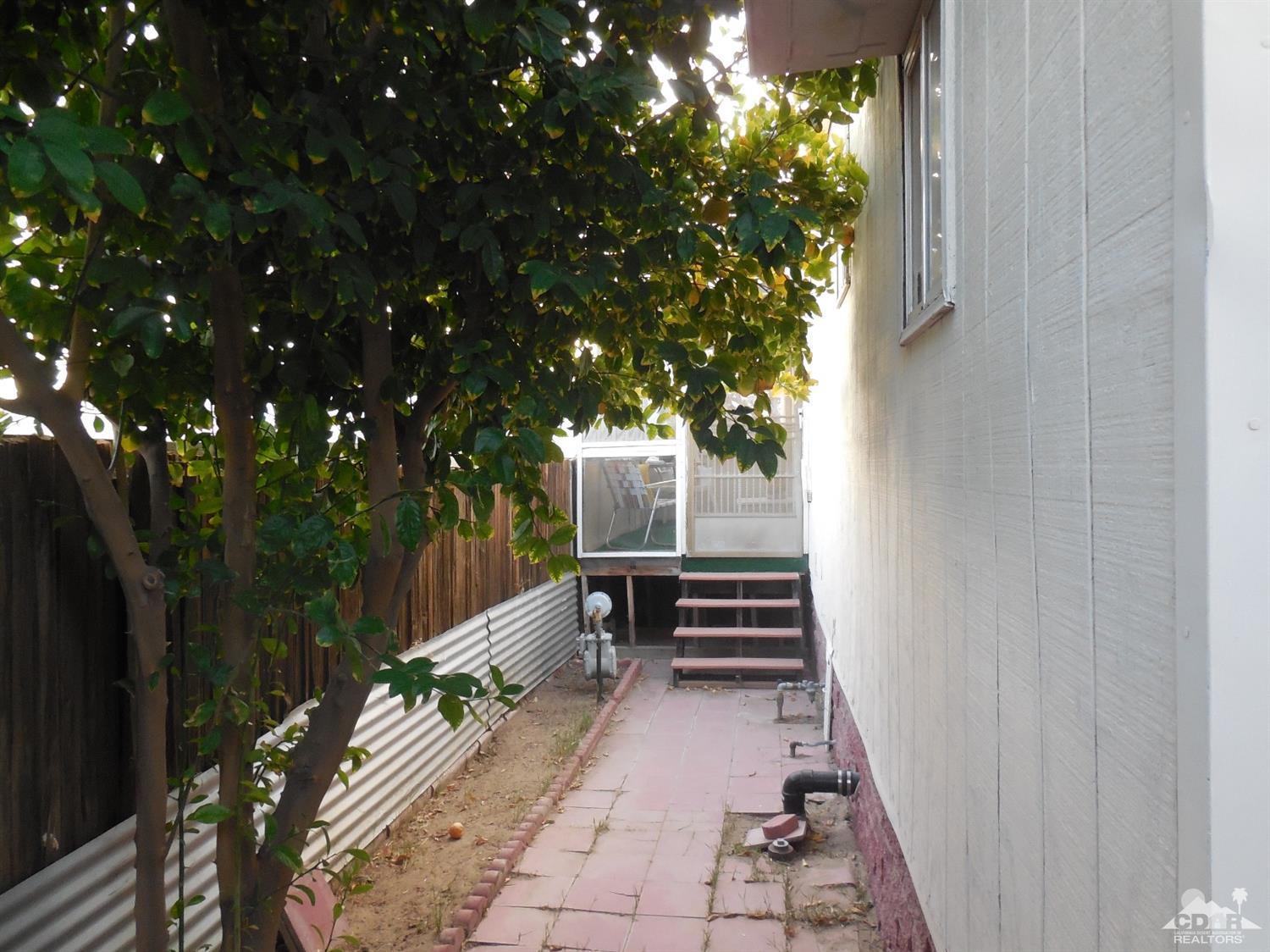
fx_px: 917
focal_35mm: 25
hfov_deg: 69.4
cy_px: 476
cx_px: 635
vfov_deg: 54.9
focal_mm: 4.5
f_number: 3.1
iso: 360
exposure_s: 1/30
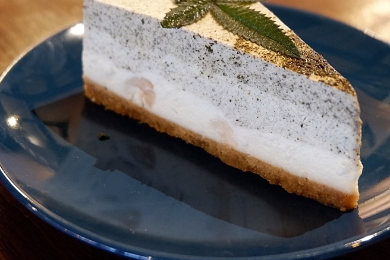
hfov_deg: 28.8
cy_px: 120
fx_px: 758
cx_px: 225
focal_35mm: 70
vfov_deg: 19.4
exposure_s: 1/12
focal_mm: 34
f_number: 5
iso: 3200
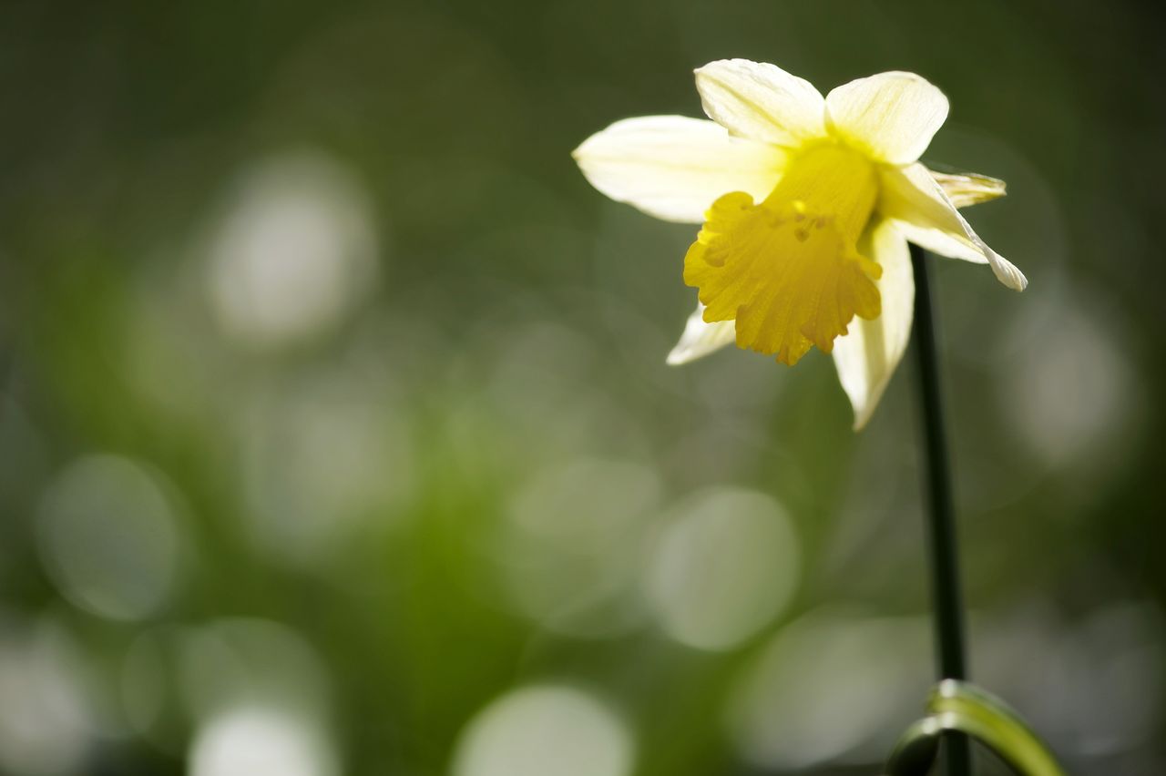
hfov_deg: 19.5
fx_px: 3399
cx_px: 583
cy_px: 388
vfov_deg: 13.0
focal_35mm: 105
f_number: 3.2
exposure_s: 1/1500
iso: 200
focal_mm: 105
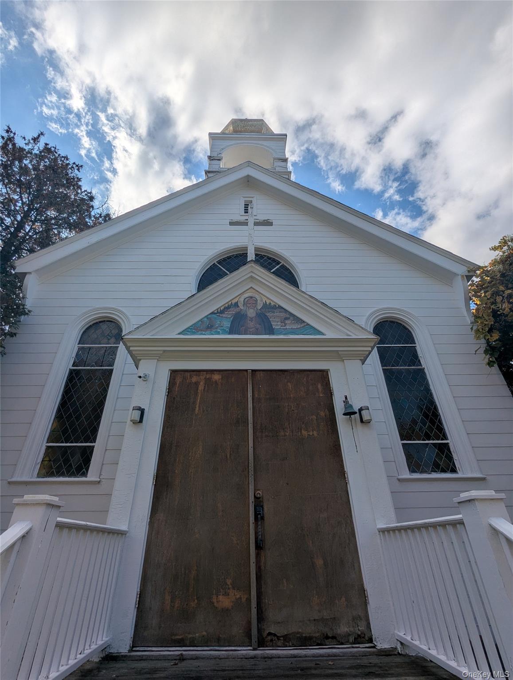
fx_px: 315
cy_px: 340
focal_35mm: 16
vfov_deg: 94.4
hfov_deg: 78.3
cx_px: 256
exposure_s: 1/3571
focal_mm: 2.35
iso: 52
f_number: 2.2
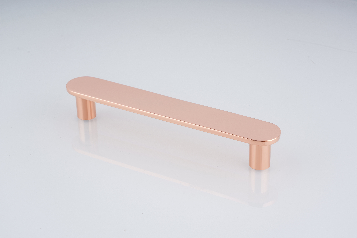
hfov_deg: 23.9
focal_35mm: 85
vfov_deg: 16.1
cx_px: 178
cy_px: 119
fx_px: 843
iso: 50
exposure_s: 1/160
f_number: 18
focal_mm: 85
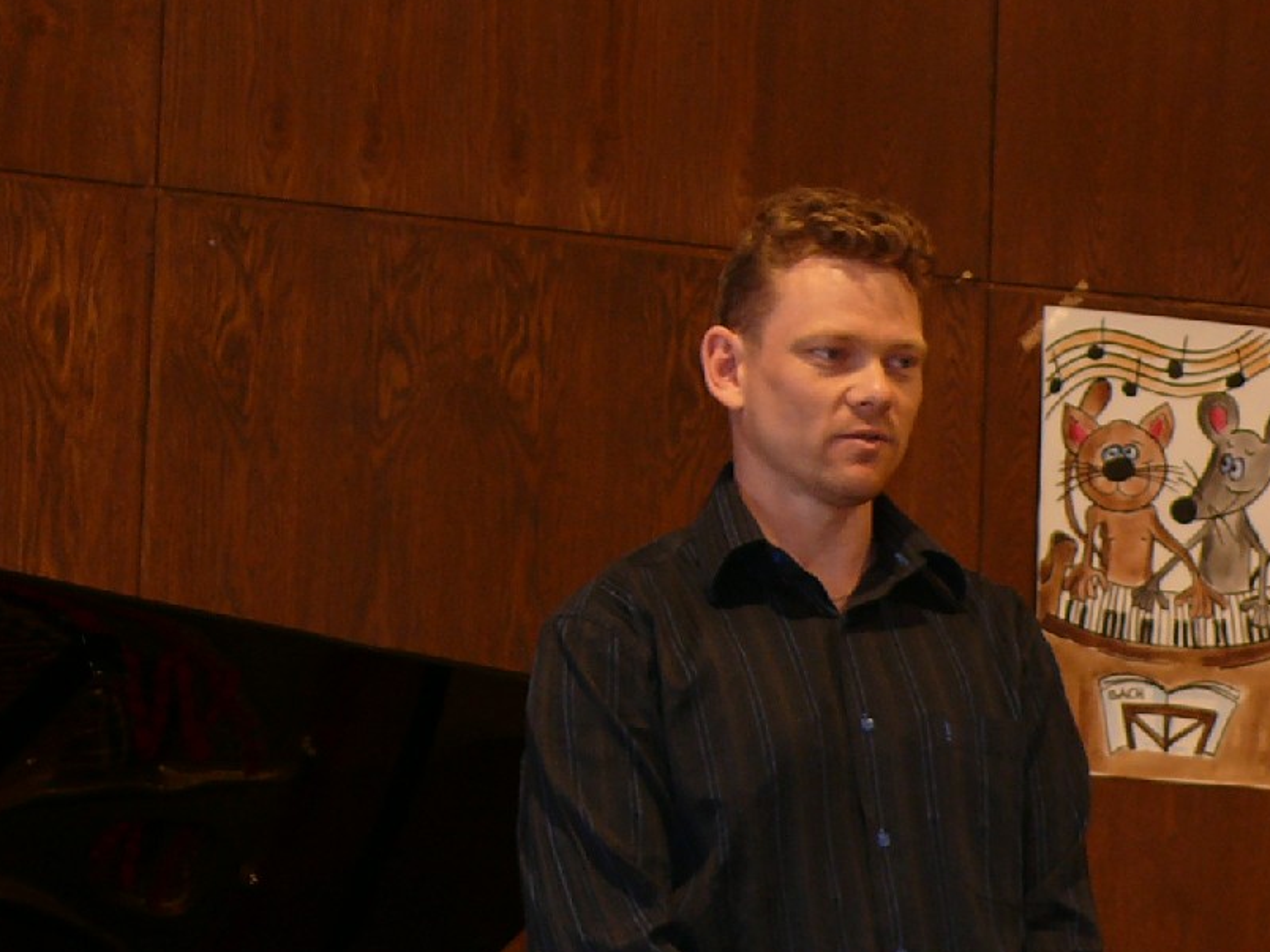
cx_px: 785
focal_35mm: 188
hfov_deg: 10.5
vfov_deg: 7.9
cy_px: 624
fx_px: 6897
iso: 100
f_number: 3.2
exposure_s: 1/30
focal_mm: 15.1
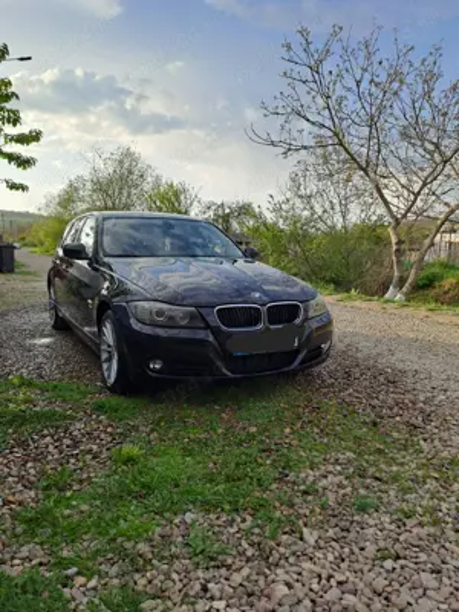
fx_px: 442
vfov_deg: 69.4
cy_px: 306
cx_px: 230
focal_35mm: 25
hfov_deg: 54.9
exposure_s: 1/714
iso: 32
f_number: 1.8
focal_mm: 4.65
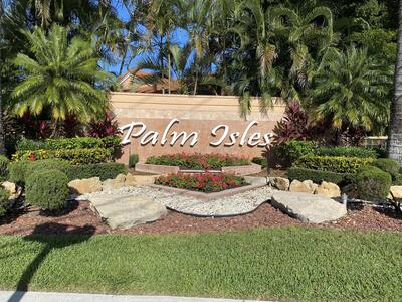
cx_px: 201
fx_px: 302
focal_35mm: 26
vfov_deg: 53.1
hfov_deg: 67.3
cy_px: 151
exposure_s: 1/3861
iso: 32
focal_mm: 4.25
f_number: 1.8
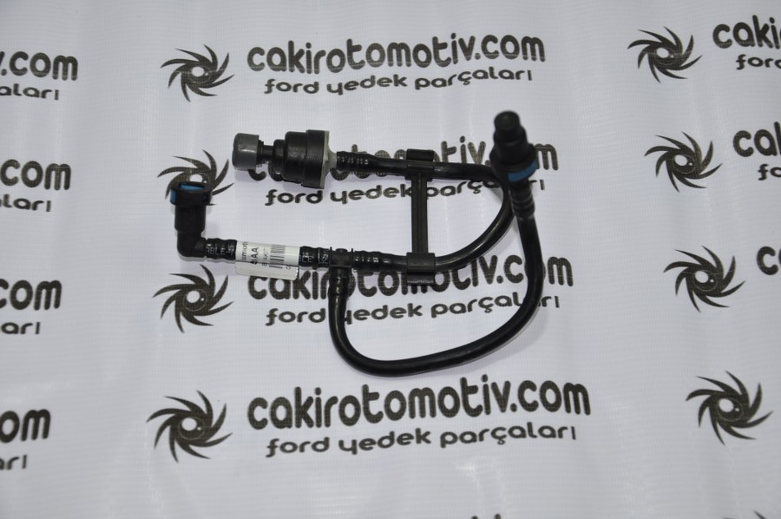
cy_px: 260
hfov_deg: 27.0
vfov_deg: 18.1
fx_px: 1625
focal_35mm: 75
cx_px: 390
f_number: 5
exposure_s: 1/40
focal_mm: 50
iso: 200
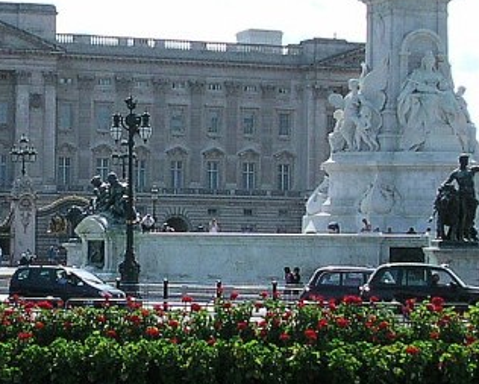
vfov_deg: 13.2
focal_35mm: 117
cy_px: 273
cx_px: 139
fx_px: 1659
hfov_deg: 16.4
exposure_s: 1/364
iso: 100
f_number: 4.5
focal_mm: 5.6
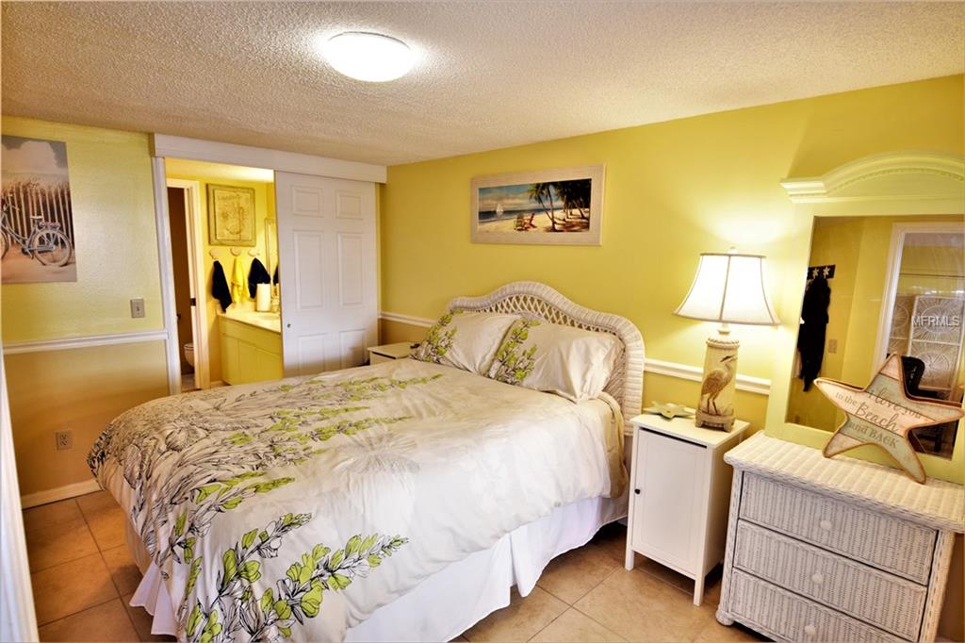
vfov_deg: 67.3
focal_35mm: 18
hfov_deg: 90.0
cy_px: 322
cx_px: 482
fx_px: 482
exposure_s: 1/30
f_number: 4.5
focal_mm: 12
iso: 500
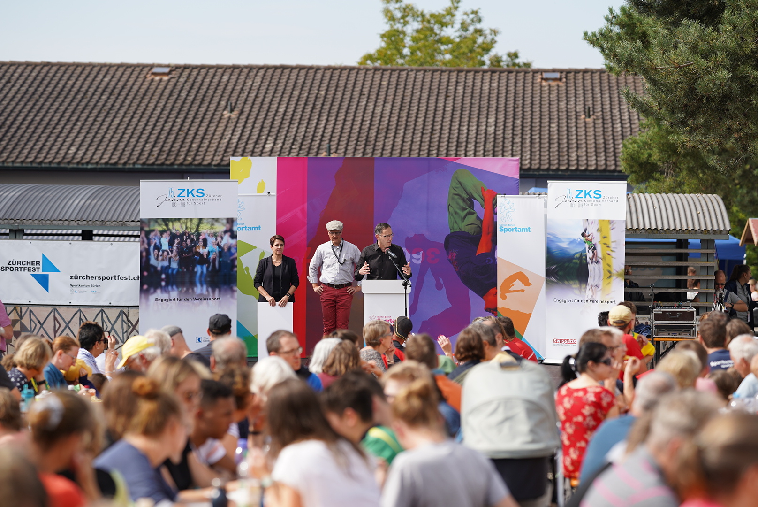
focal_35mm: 135
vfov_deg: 10.2
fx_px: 2844
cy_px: 254
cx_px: 379
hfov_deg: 15.2
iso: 100
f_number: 2.8
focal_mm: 135
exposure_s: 1/1250
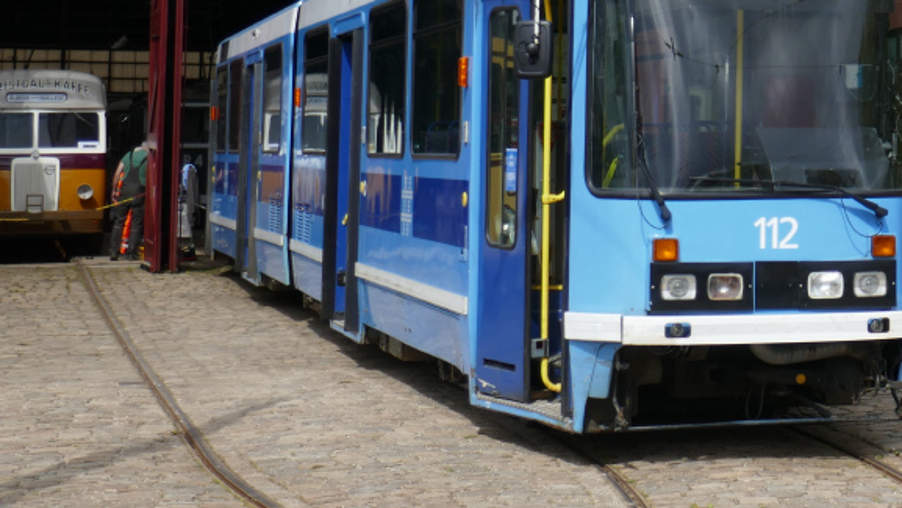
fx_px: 2201
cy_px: -40
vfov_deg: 12.9
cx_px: 971
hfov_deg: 22.0
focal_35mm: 92
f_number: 3.7
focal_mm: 14.3
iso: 125
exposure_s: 1/1300
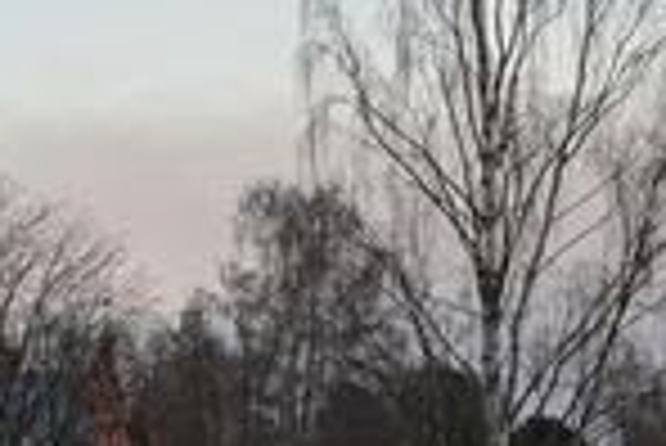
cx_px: -50
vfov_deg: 6.3
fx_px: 4000
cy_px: 529
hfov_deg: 9.4
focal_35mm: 216
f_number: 11
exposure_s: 1/20
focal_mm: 50
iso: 100
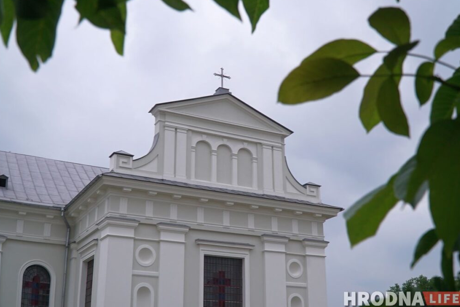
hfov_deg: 48.5
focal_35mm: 40
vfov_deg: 33.4
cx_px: 229
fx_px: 511
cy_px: 151
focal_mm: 26
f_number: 5.6
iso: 400
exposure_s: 1/40
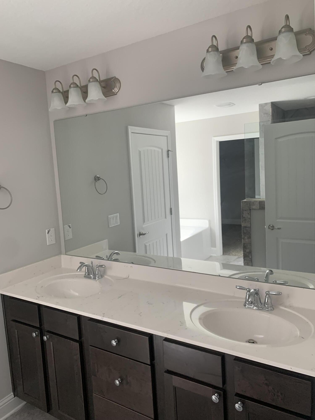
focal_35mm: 26
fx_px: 315
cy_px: 210
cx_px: 158
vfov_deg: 67.3
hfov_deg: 53.1
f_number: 1.8
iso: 100
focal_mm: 4.25
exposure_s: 1/121
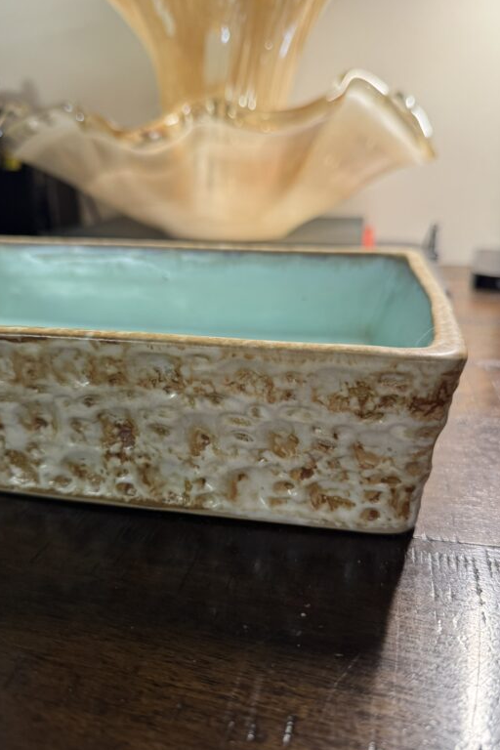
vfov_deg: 69.4
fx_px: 542
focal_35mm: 26
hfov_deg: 49.6
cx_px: 252
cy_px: 371
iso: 250
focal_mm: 6.76
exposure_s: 1/60
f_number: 1.78
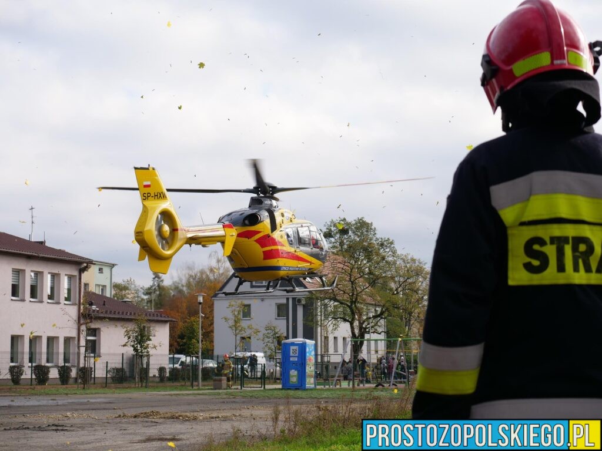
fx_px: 1322
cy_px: 226
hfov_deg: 25.7
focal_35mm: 76
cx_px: 301
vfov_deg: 19.4
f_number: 5.6
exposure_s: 1/640
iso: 200
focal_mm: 38
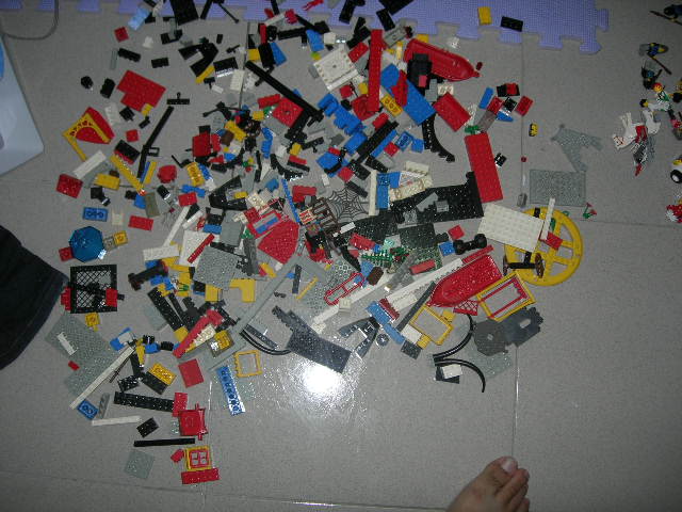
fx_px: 749
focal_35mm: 38
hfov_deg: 49.0
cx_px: 341
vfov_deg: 37.7
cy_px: 256
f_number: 2.8
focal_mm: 7.8
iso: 64
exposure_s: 1/60.1
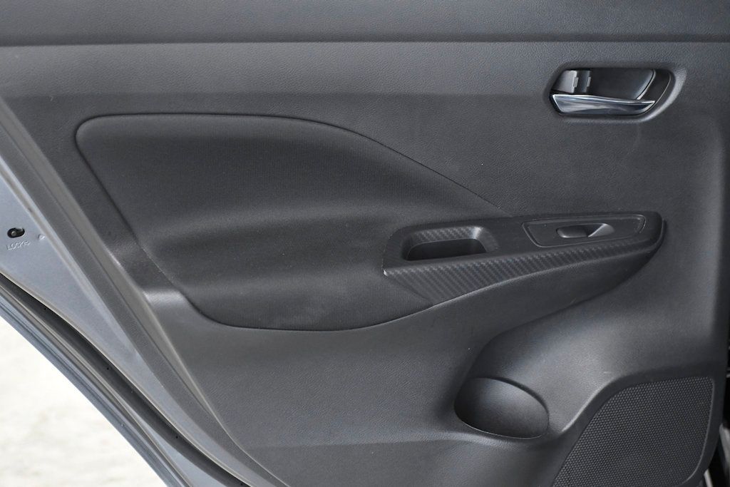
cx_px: 365
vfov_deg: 17.5
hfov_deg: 26.0
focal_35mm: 78
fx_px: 1582
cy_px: 244
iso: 2000
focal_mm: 52
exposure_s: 1/320
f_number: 3.5
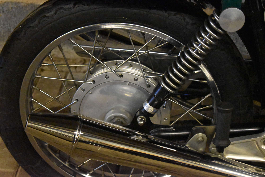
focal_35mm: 82
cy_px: 88
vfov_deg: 16.6
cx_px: 132
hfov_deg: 24.6
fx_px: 607
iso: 12800
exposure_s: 1/80
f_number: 5.6
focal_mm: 55
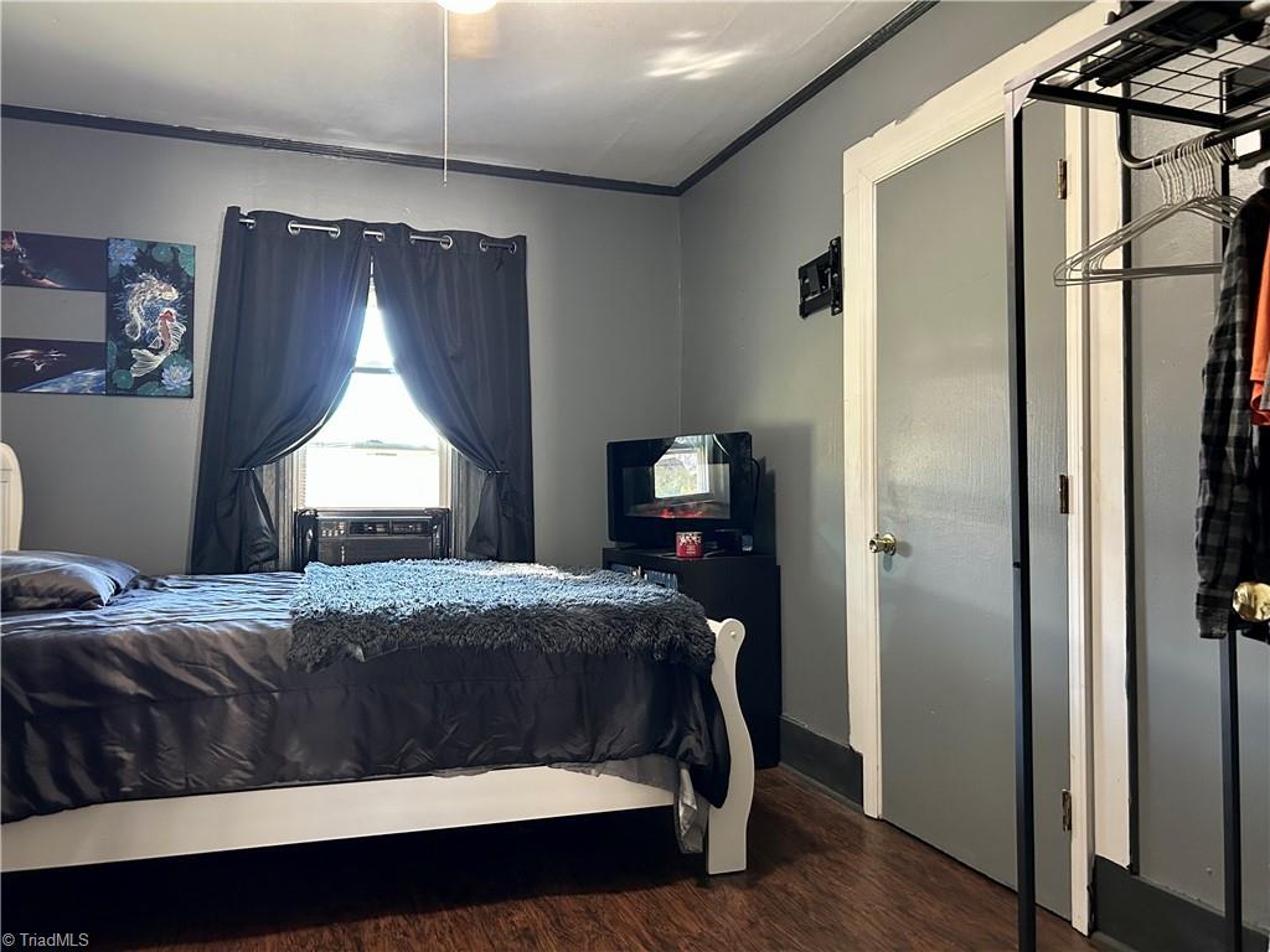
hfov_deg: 67.3
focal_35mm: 26
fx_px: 954
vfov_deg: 53.1
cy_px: 476
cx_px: 635
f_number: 1.5
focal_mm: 5.7
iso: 400
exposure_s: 1/40
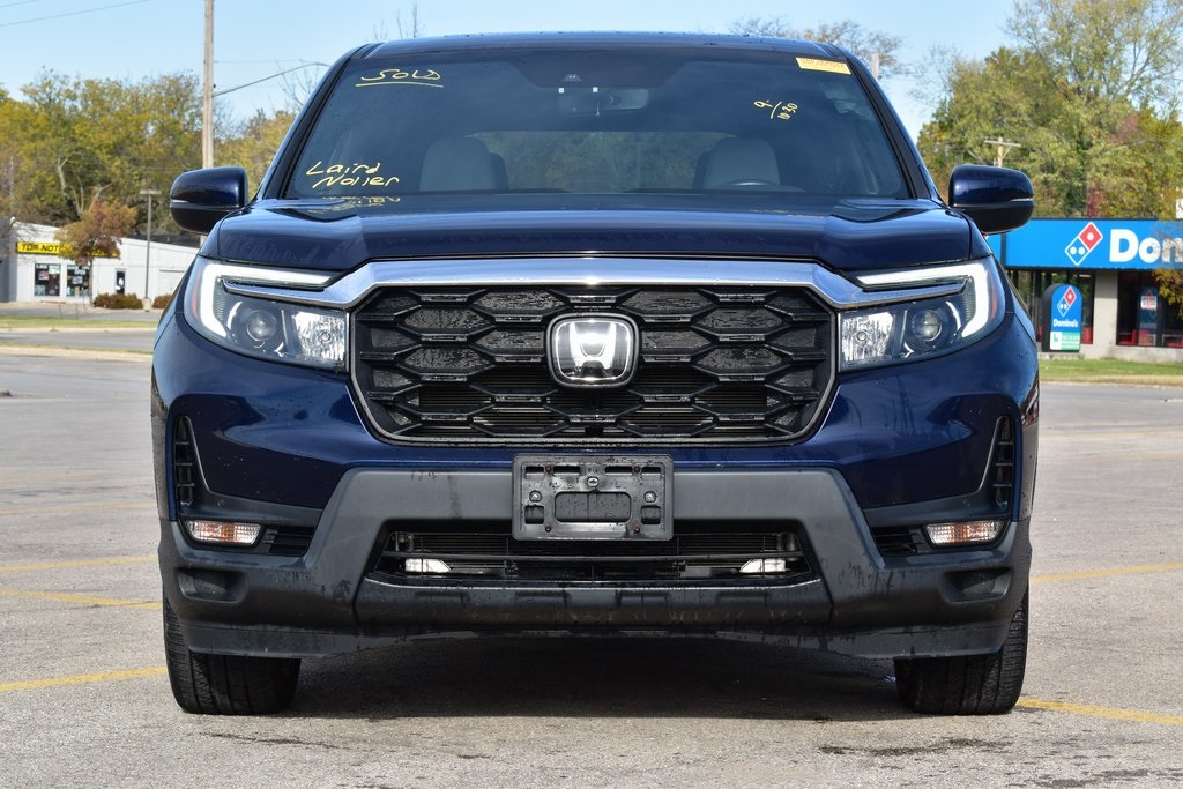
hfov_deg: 24.6
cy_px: 394
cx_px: 592
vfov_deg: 16.6
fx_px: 2711
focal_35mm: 82
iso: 400
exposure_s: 1/250
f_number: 10
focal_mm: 55
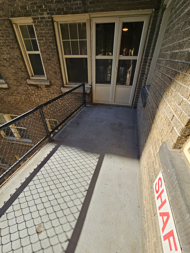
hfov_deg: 89.9
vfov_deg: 106.2
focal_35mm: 13
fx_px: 95
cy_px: 126
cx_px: 95
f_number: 2.2
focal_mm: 2.2
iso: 50
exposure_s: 1/917
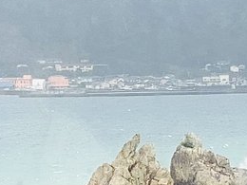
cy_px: 342
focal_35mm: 307
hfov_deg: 6.4
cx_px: 221
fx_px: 2191
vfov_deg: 4.8
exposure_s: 1/182
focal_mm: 6
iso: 20
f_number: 2
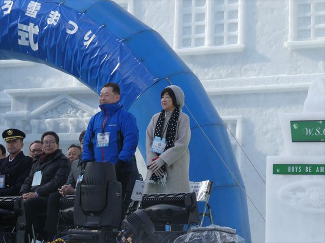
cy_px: 122
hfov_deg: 13.8
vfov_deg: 10.4
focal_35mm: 143
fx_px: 1343
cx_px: 162
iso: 80
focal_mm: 25.6
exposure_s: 1/250
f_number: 5.4
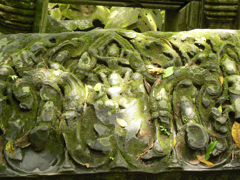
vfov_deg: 23.3
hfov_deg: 30.7
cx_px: 120
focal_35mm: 63
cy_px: 90
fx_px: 437
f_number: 3.2
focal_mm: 10.5
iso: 200
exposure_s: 1/30
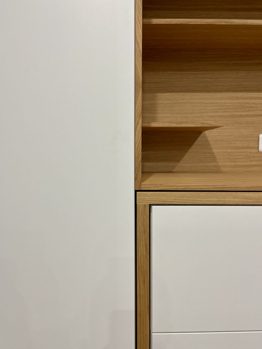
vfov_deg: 65.3
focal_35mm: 27
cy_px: 170
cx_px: 127
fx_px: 272
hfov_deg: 51.4
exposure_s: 1/50
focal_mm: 4.25
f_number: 1.8
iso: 100
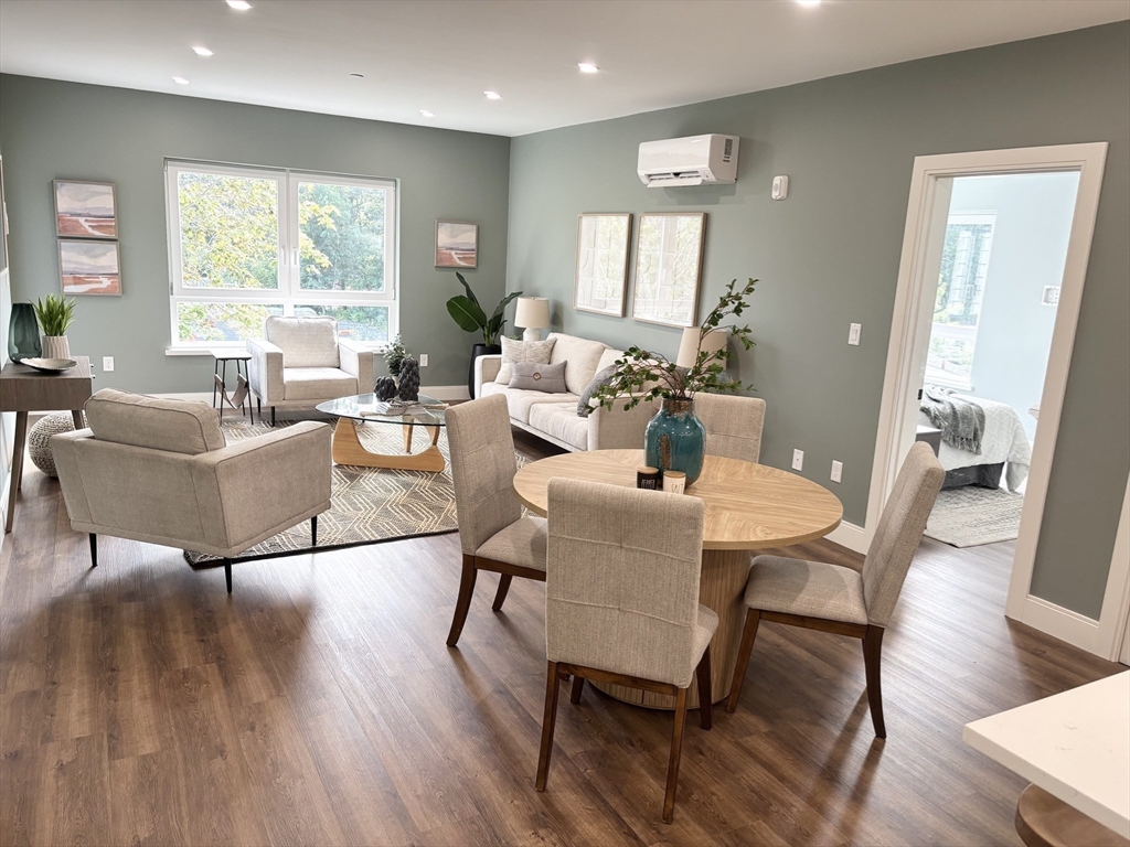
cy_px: 424
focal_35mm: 26
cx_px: 565
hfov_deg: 67.3
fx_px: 849
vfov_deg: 53.1
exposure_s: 1/120
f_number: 1.6
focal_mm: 5.96
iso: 125
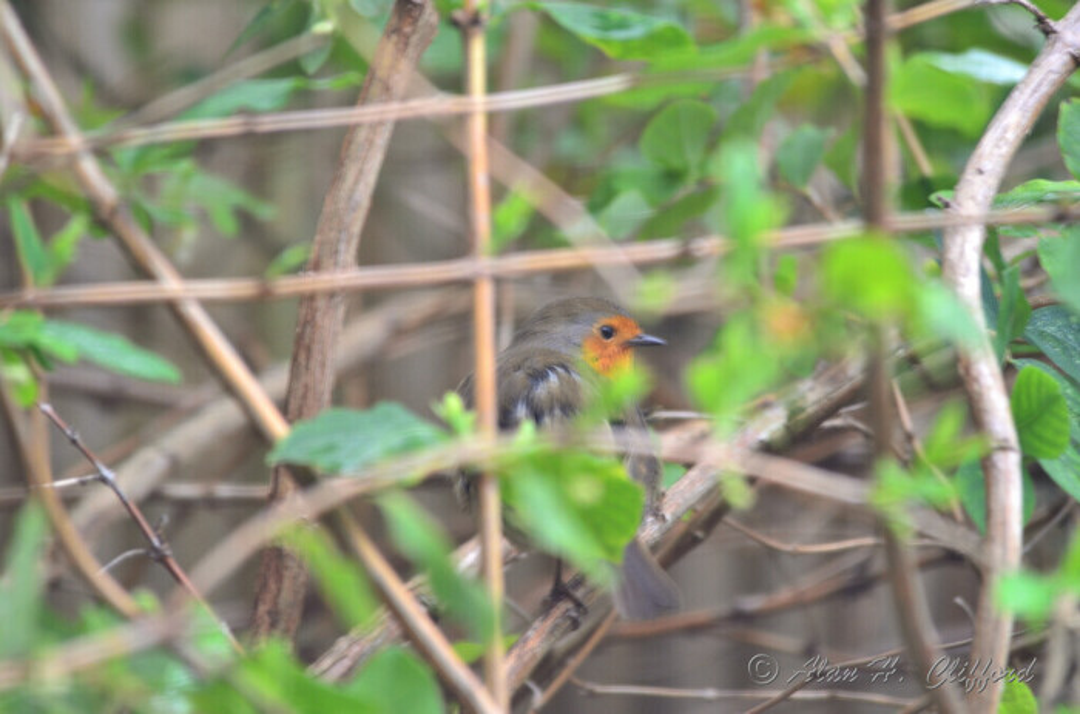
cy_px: 357
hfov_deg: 3.8
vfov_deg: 2.5
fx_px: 16160
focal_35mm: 540
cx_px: 540
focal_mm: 360
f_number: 5.3
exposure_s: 1/15
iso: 400
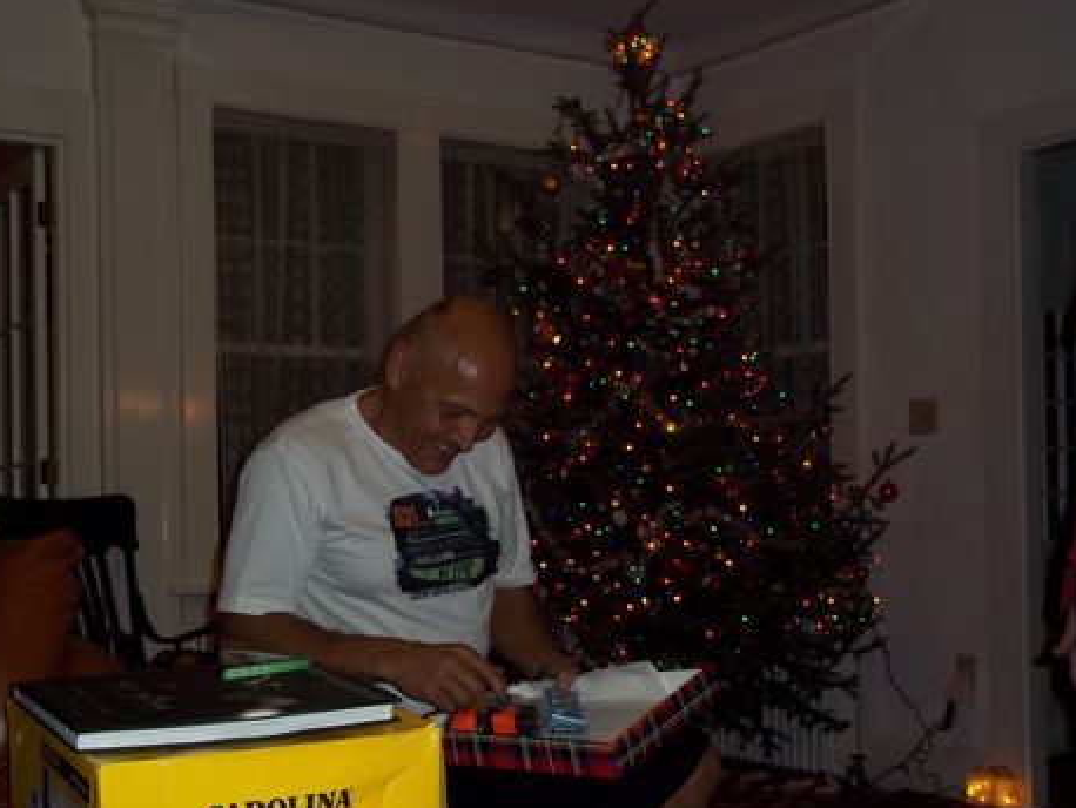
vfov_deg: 28.5
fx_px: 1586
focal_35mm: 51
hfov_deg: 37.4
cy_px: 511
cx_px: 469
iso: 80
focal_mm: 6.5
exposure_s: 1/30
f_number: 3.1
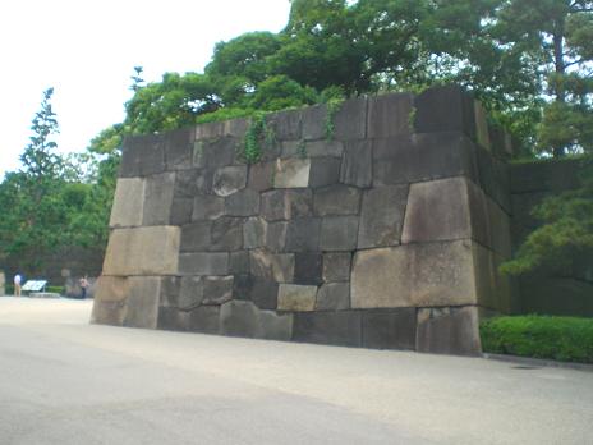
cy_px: 222
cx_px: 296
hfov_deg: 49.0
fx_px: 651
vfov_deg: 37.7
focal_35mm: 38
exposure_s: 1/250
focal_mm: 6.3
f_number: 3.1
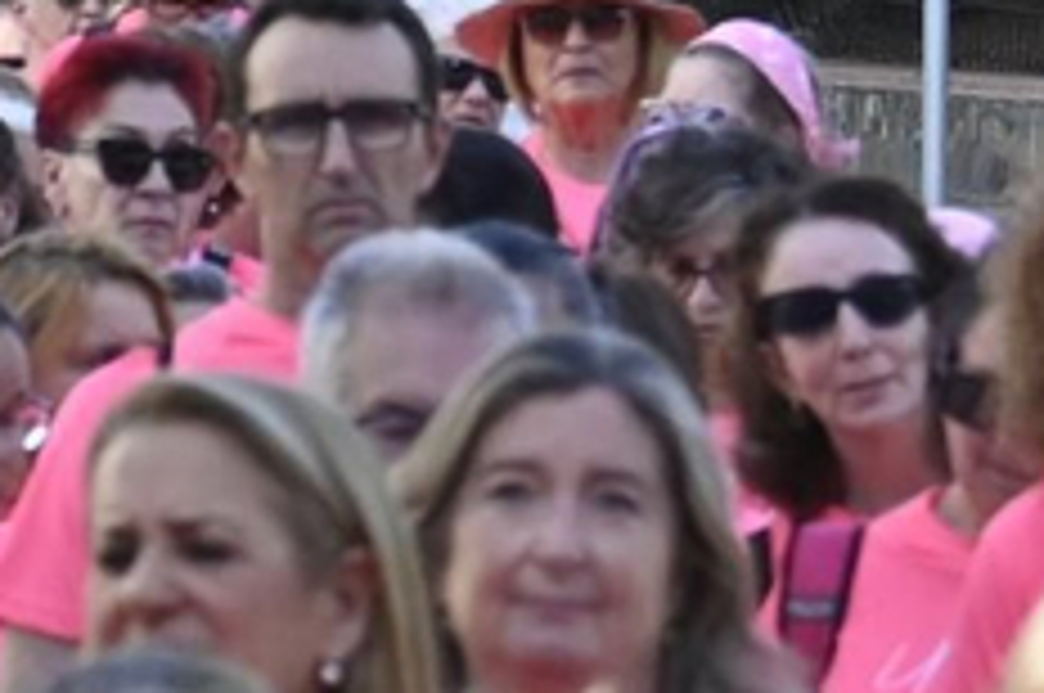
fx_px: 17099
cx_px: -810
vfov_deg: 2.3
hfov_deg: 3.5
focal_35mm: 590
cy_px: 356
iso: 800
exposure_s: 1/1250
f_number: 5
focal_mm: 57
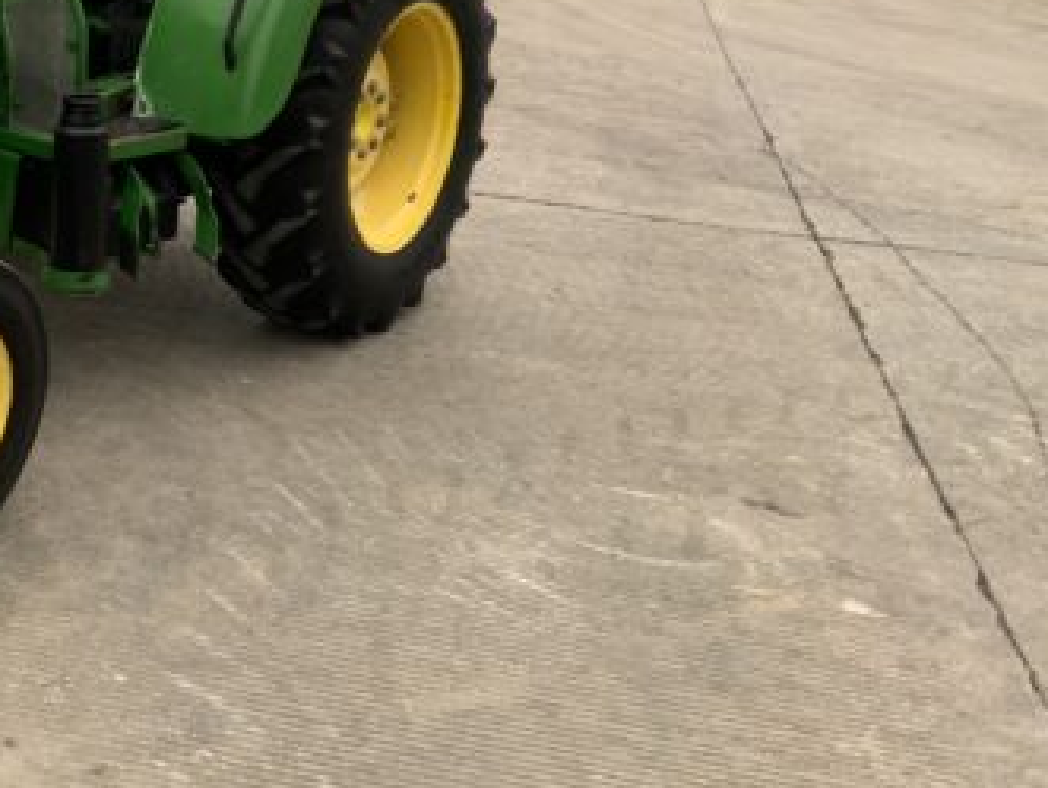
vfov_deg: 25.5
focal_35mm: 56
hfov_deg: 32.1
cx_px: 44
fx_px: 1697
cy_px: 104
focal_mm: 3
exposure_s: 1/122
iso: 32
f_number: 1.8
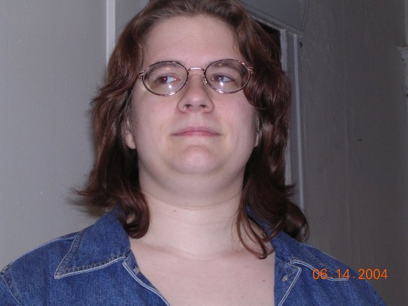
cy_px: 153
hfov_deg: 17.9
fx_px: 1297
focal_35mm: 110
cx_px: 204
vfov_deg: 13.5
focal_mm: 16.7
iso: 238
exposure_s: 1/60.1
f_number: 4.8
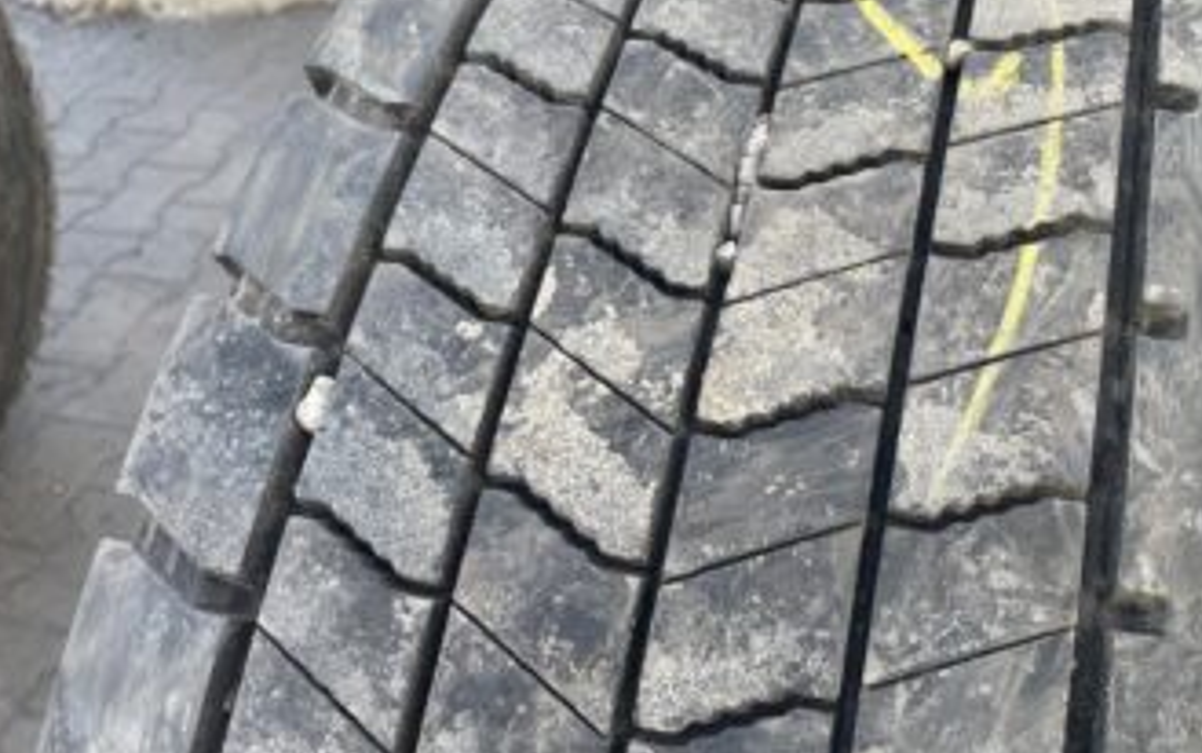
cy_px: 269
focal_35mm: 36
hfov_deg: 53.5
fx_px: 1180
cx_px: 738
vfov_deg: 35.1
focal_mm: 4.2
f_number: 1.6
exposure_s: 1/121
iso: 64
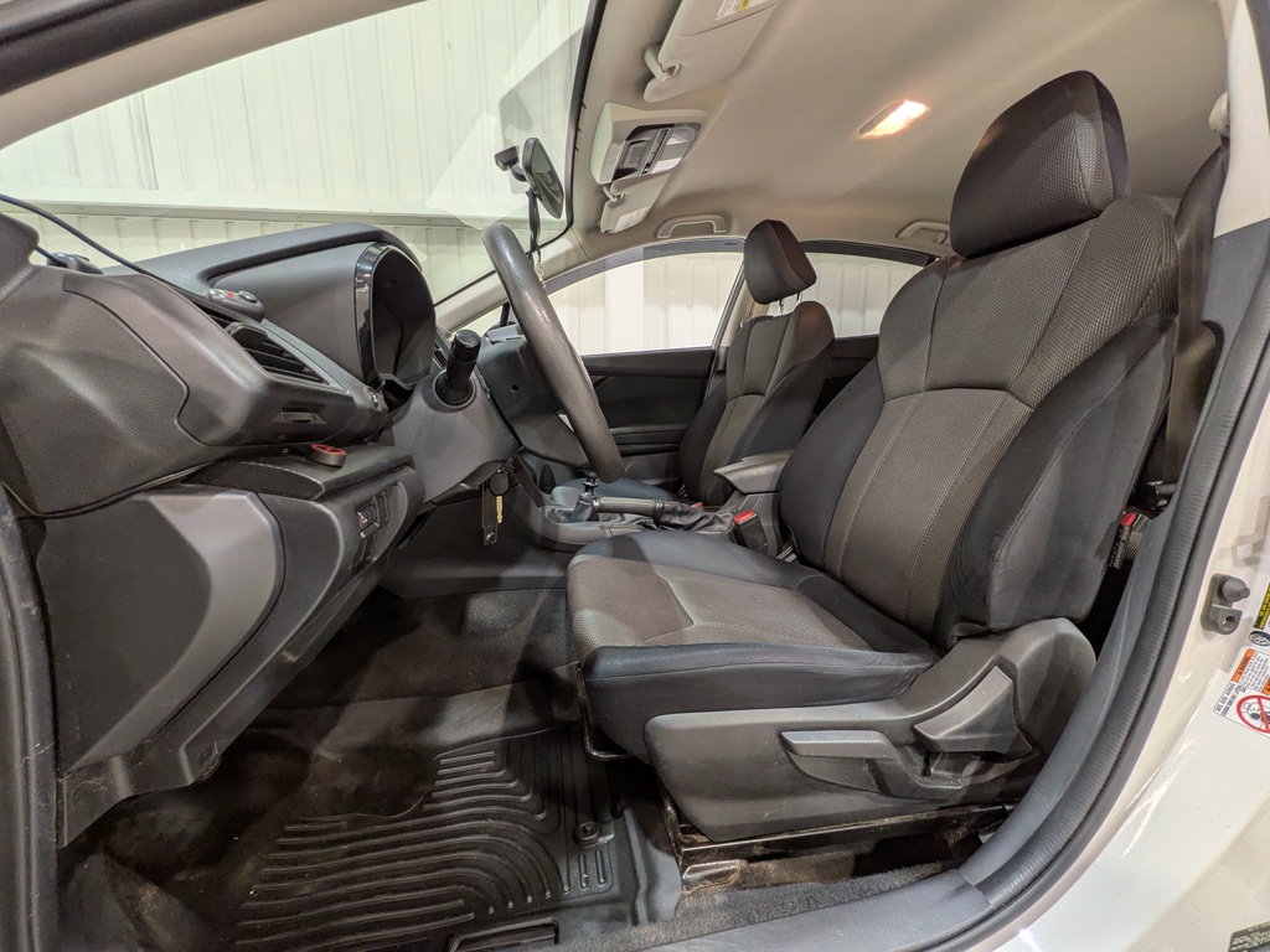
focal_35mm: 14
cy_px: 476
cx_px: 635
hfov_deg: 102.1
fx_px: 514
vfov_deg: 85.7
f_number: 2.2
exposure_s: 1/33.3
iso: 70
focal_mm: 1.83
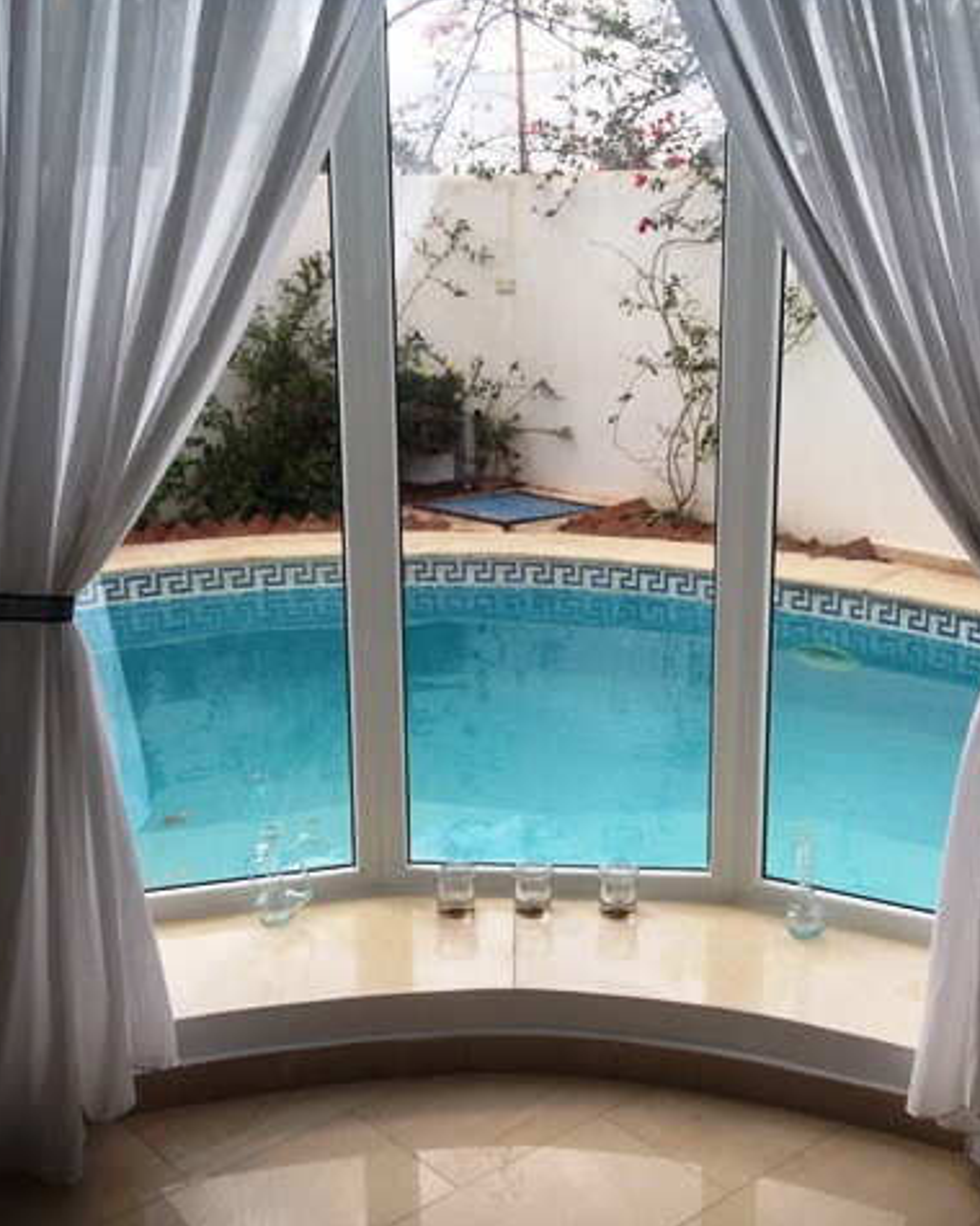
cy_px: 609
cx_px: 578
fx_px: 1668
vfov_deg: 40.3
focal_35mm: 46
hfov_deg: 32.7
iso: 50
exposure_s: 1/431
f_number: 2.4
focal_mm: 4.28
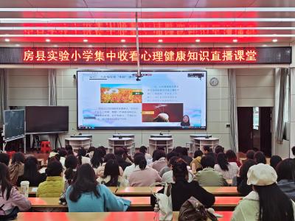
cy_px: 110
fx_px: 366
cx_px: 148
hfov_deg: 43.9
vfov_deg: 33.6
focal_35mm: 43
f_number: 1.62
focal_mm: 6.55
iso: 50
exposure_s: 1/107
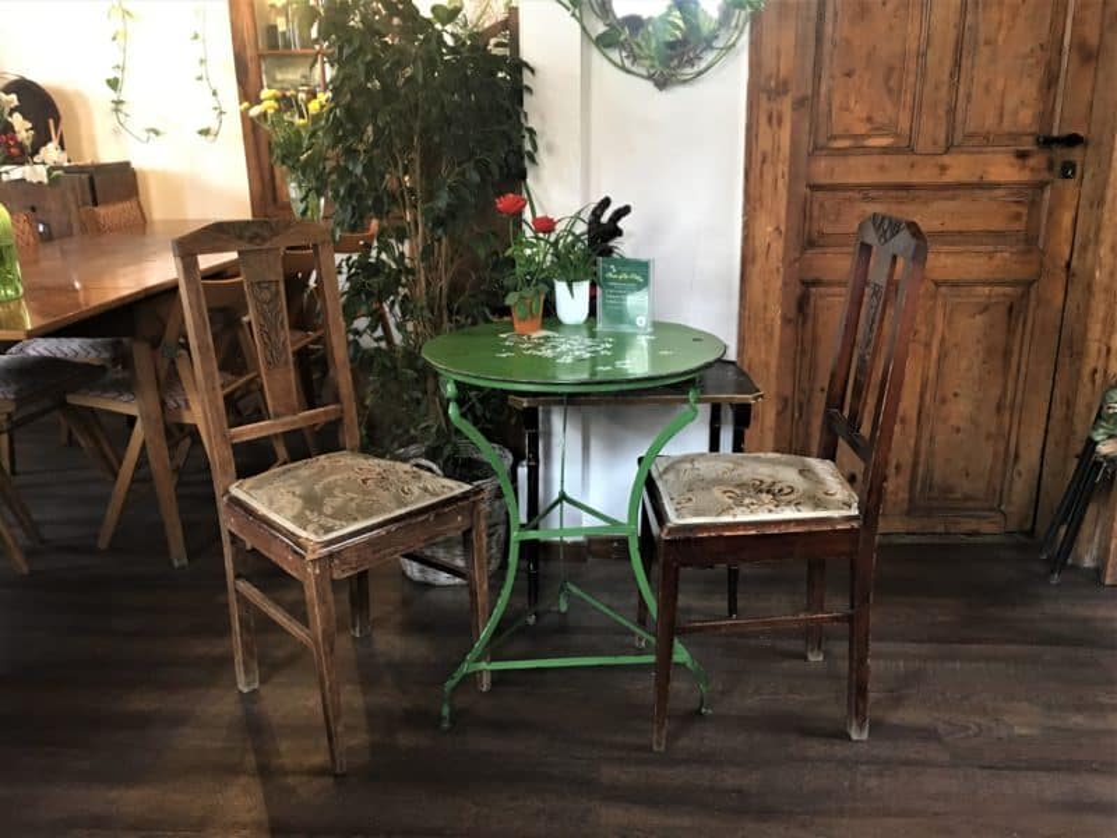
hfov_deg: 61.7
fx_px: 936
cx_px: 558
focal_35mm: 29
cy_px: 419
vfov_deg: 48.2
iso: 200
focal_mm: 4.15
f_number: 2.2
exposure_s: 1/20
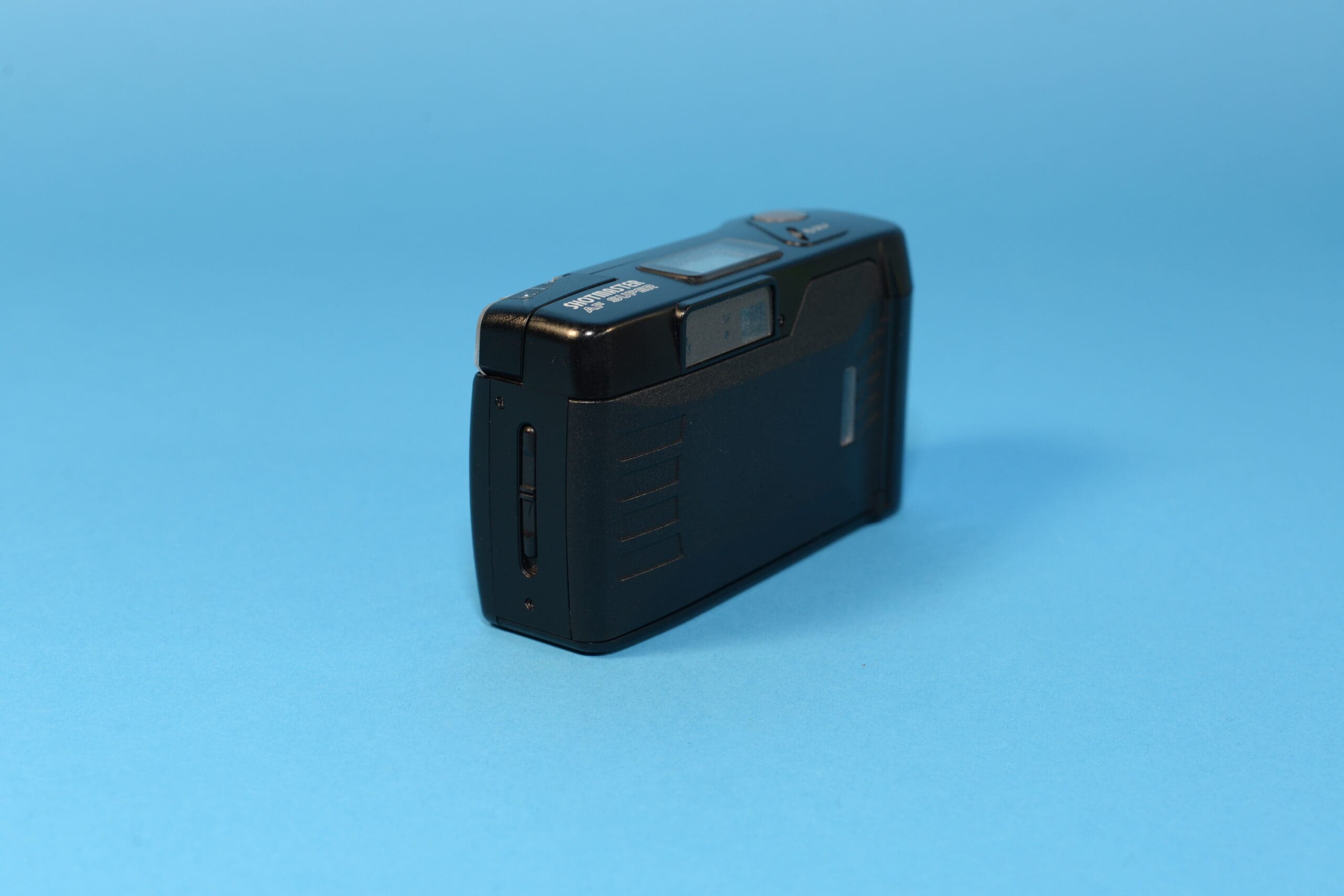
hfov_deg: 39.6
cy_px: 448
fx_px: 1867
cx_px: 672
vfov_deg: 27.0
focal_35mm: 50
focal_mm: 50
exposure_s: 1/60
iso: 320
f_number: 8
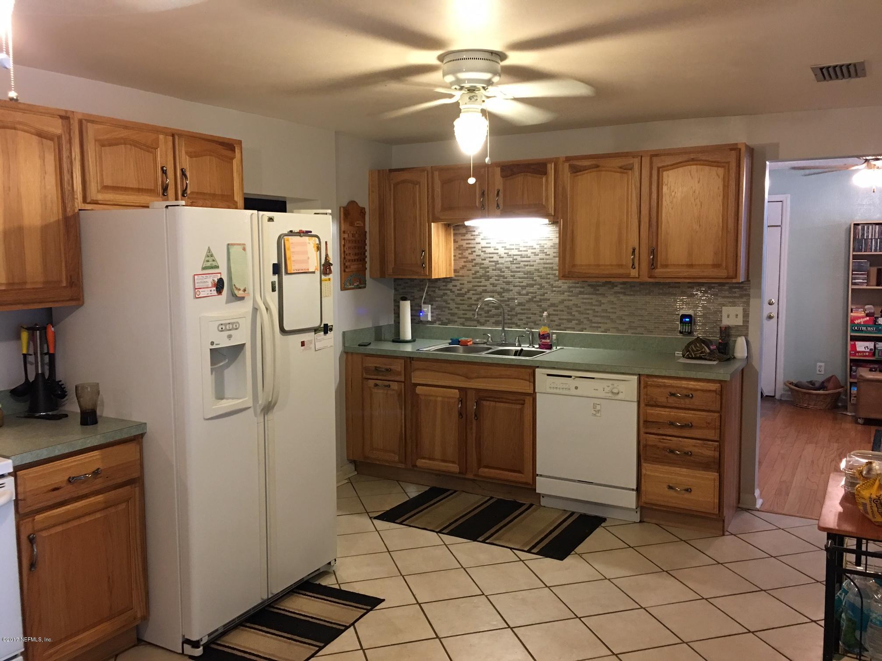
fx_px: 739
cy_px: 330
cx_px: 441
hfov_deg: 61.7
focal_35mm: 29
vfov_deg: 48.2
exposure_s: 1/10
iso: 80
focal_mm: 4.15
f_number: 2.2
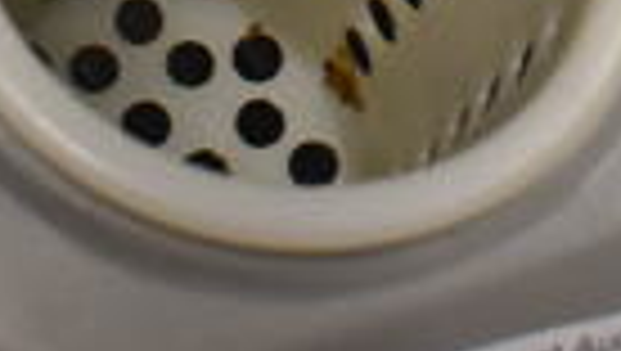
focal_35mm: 125
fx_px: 2061
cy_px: -446
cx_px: 675
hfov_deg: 16.6
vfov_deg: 8.9
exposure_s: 1/125
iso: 1400
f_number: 3.5
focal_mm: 18
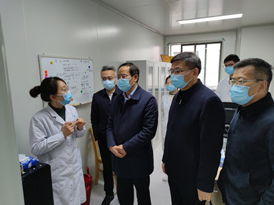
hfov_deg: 71.6
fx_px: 190
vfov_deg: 56.8
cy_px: 102
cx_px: 137
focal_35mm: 24
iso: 137
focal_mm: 6.72
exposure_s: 1/100
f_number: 1.69
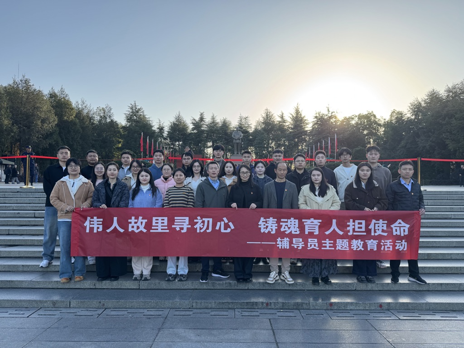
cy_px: 174
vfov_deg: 56.8
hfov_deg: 71.6
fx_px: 322
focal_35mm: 24
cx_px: 232
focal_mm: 6.76
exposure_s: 1/912
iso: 80
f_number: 1.78
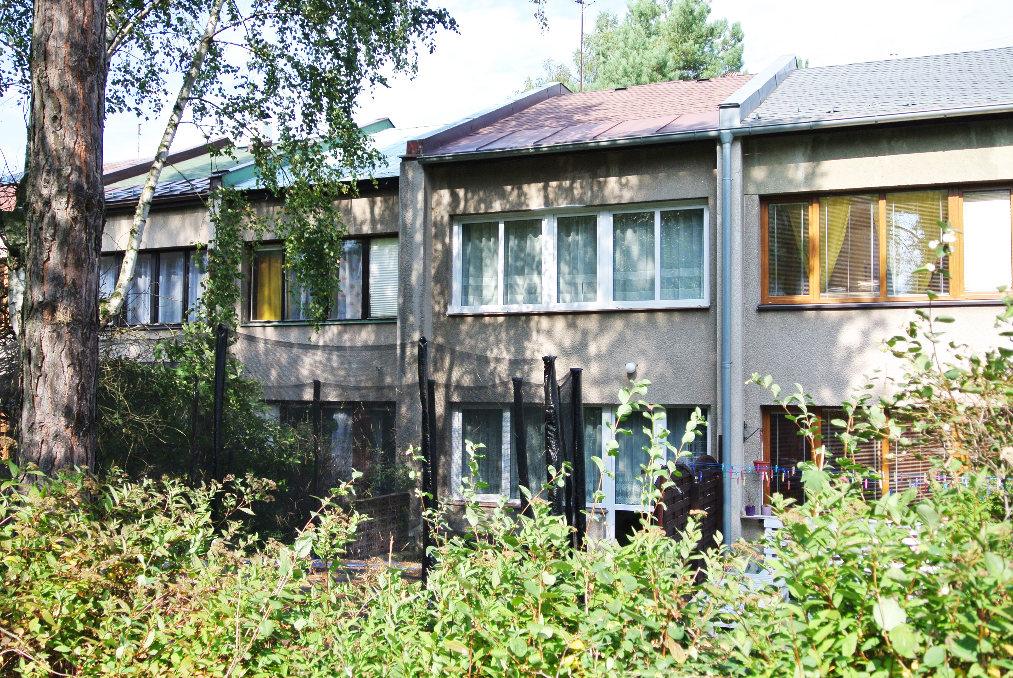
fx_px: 1014
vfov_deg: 37.0
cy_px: 339
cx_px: 506
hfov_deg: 53.1
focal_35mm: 36
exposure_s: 1/400
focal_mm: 13.6
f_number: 4.5
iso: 100
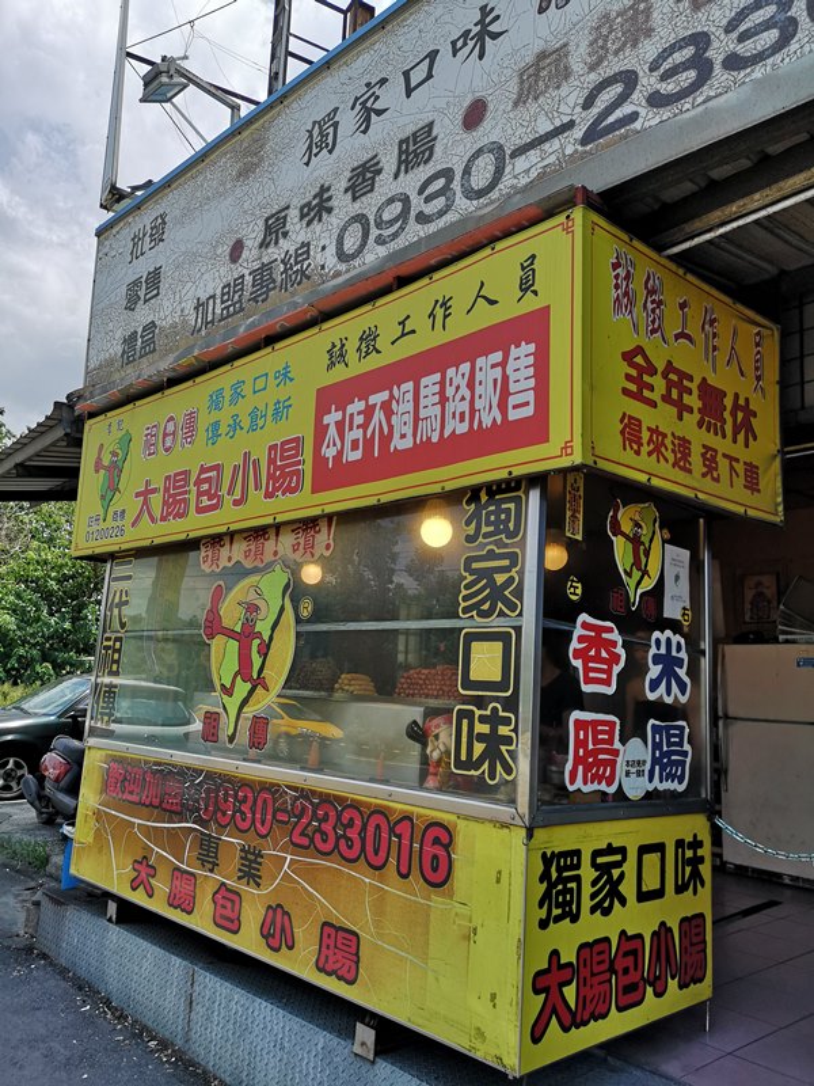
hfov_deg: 51.4
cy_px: 543
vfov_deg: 65.3
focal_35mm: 27
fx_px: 847
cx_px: 407
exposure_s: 1/1916
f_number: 1.8
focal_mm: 3.95
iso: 50
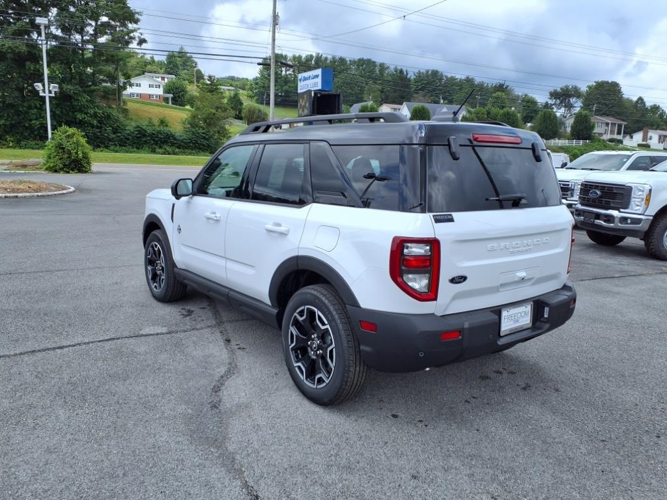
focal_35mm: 27
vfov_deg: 51.4
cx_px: 334
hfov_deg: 65.3
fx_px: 520
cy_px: 250
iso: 40
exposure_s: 1/1250
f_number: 1.9
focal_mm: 3.58
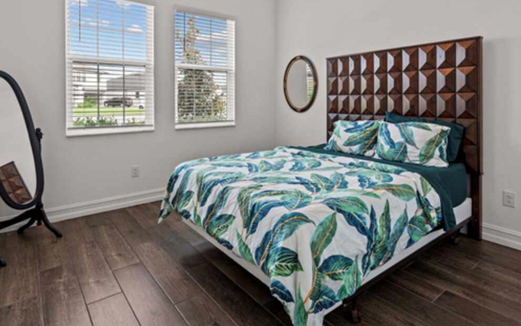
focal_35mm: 21
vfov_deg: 55.8
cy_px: 103
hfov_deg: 82.3
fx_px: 298
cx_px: 261
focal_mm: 16
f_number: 8
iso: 250
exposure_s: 1/5
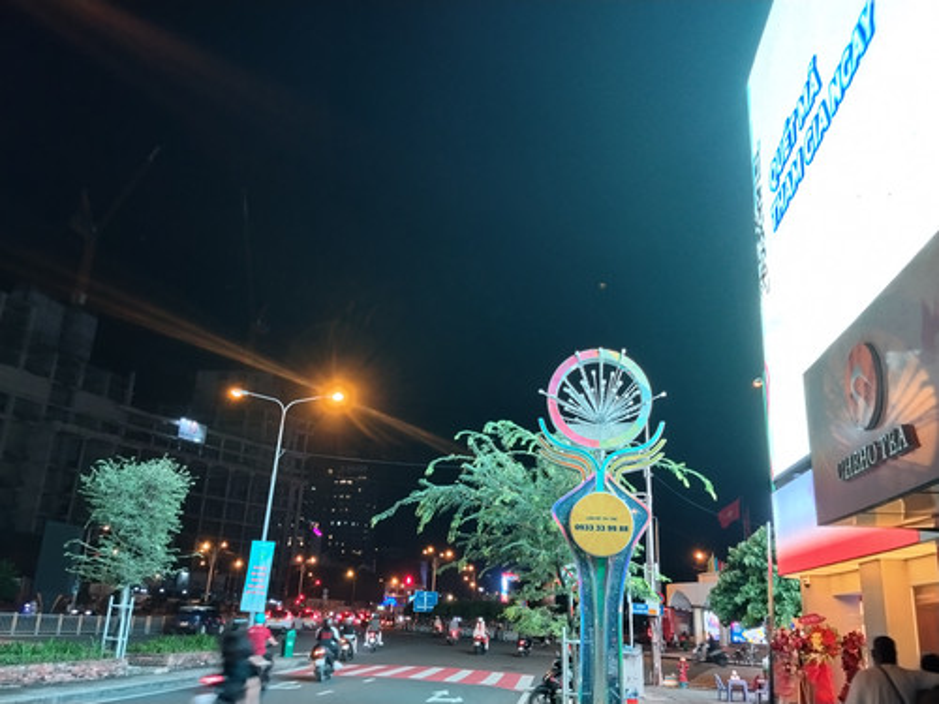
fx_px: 787
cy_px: 352
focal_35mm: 29
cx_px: 470
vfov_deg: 48.2
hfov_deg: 61.7
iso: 250
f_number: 1.8
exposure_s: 1/25
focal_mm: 4.22
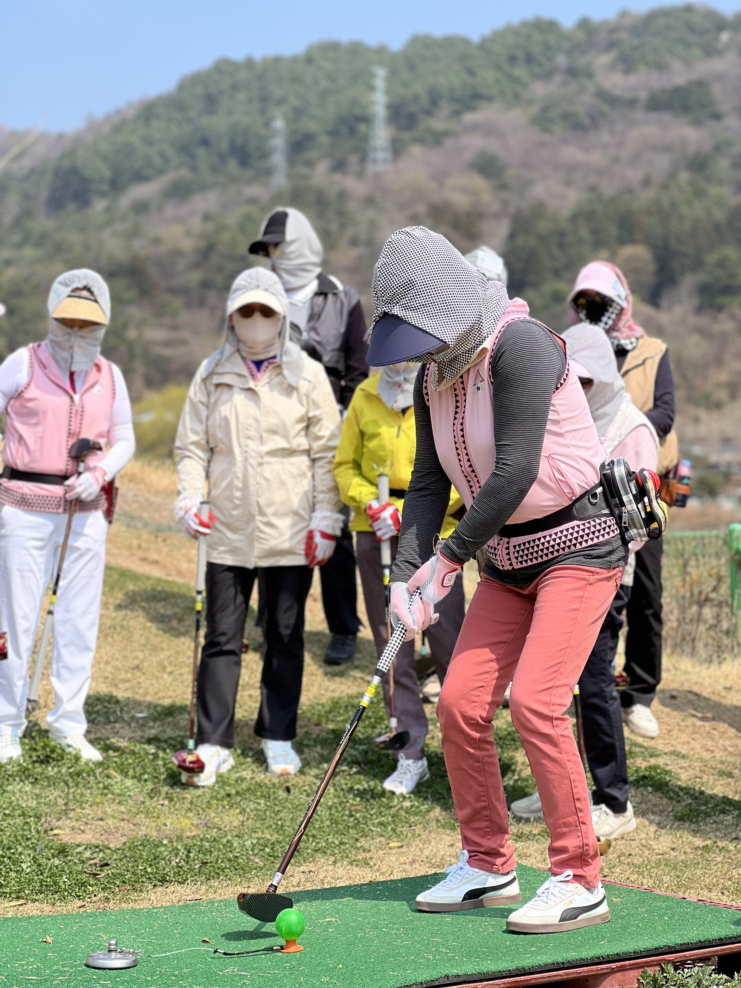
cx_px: 370
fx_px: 2198
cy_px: 494
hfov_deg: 19.1
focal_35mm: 77
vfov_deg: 25.3
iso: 32
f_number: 2.8
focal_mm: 9
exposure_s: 1/481
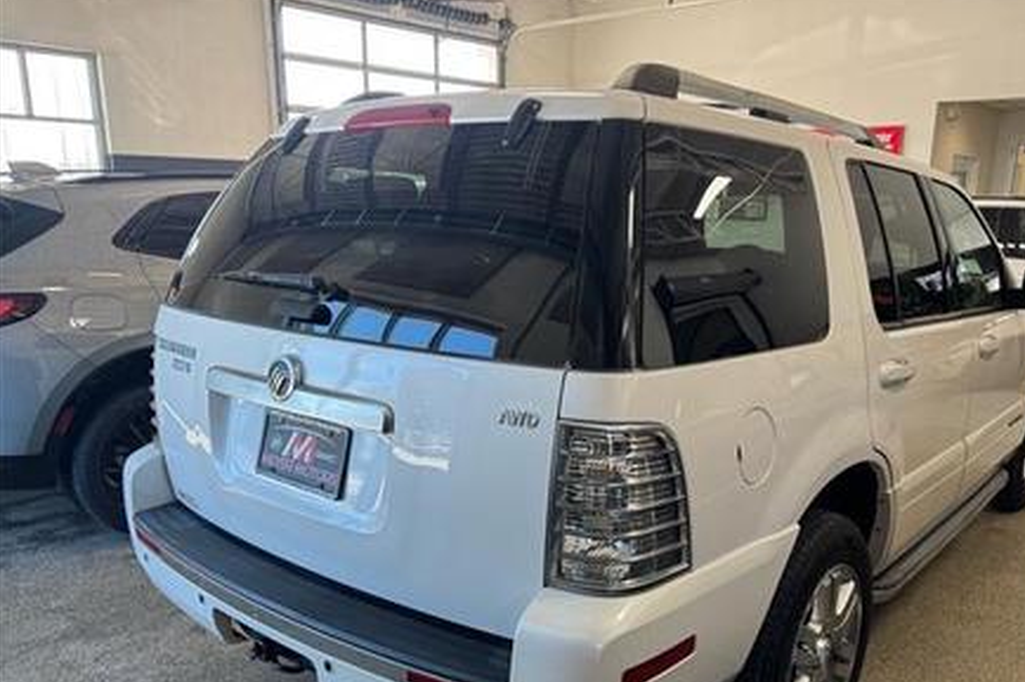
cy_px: 429
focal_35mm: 29
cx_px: 593
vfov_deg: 44.5
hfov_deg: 63.3
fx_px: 825
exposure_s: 1/120
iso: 80
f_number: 1.78
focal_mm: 6.76
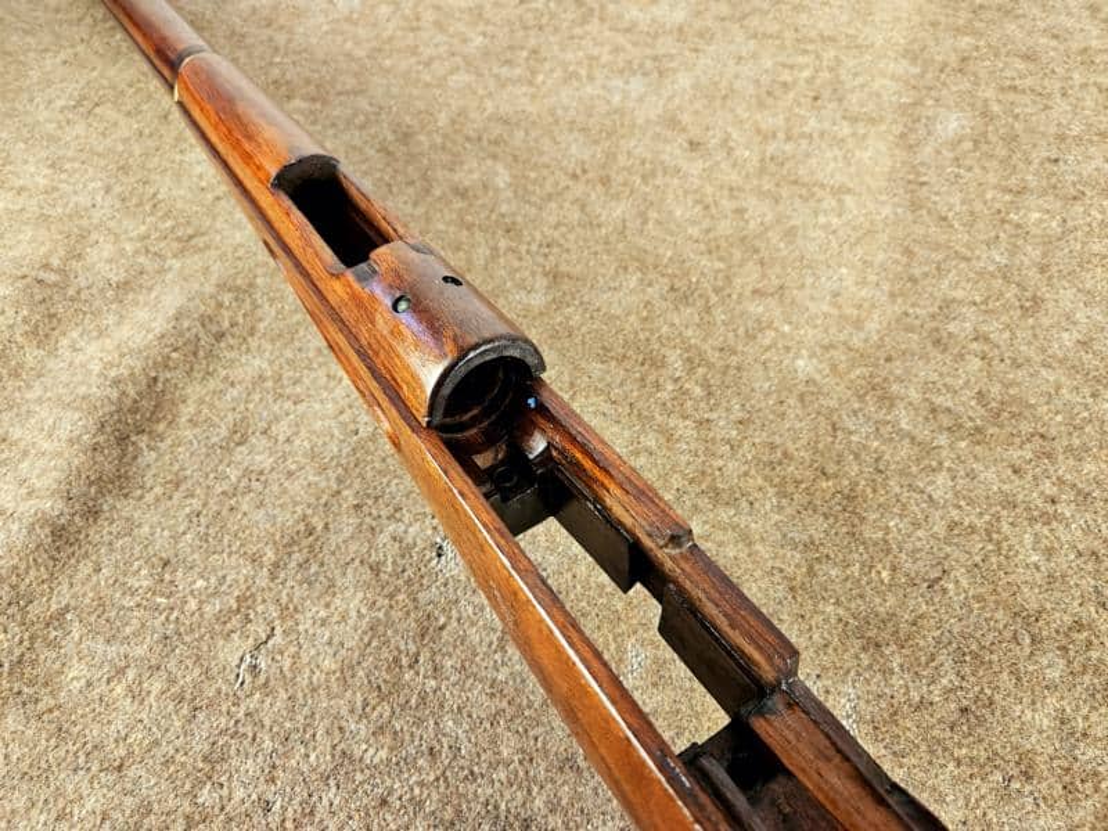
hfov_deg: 73.9
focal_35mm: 23
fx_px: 736
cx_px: 554
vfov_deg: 58.9
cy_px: 416
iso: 200
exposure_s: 1/100
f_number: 1.8
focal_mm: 5.4
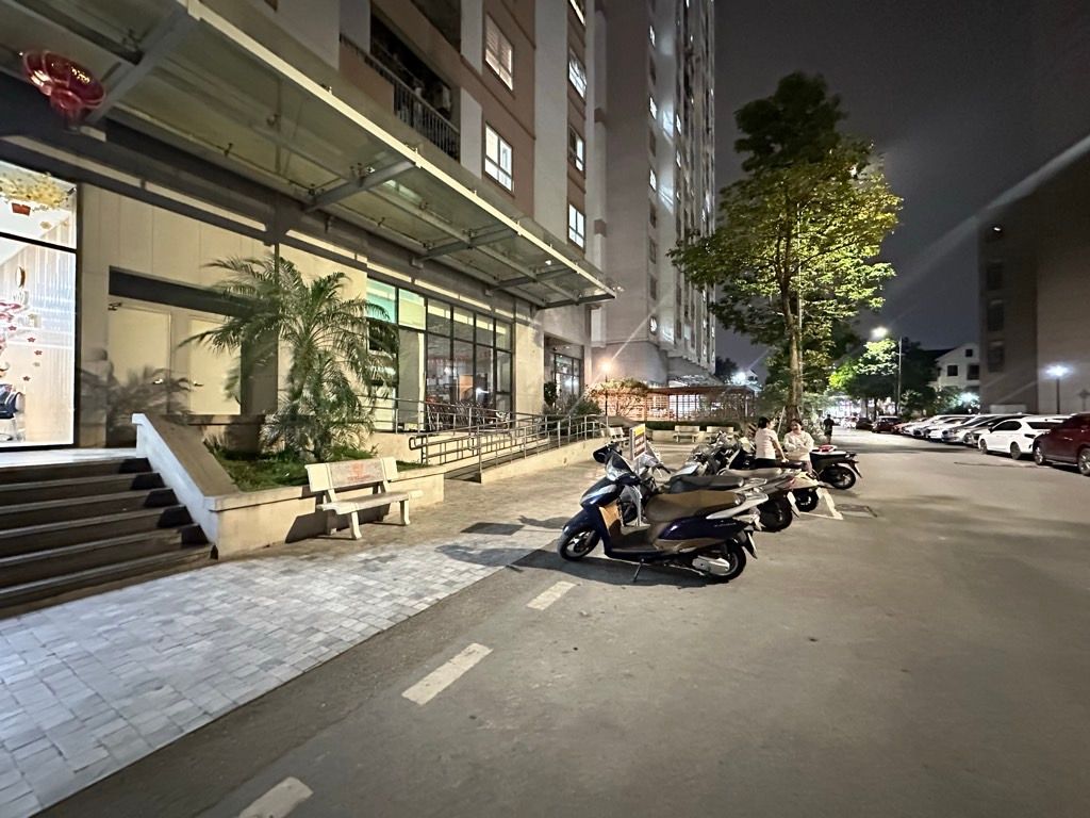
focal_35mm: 14
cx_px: 545
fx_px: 441
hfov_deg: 102.1
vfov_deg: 85.7
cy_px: 409
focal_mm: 2.22
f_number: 2.2
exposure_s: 1/17
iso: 2000
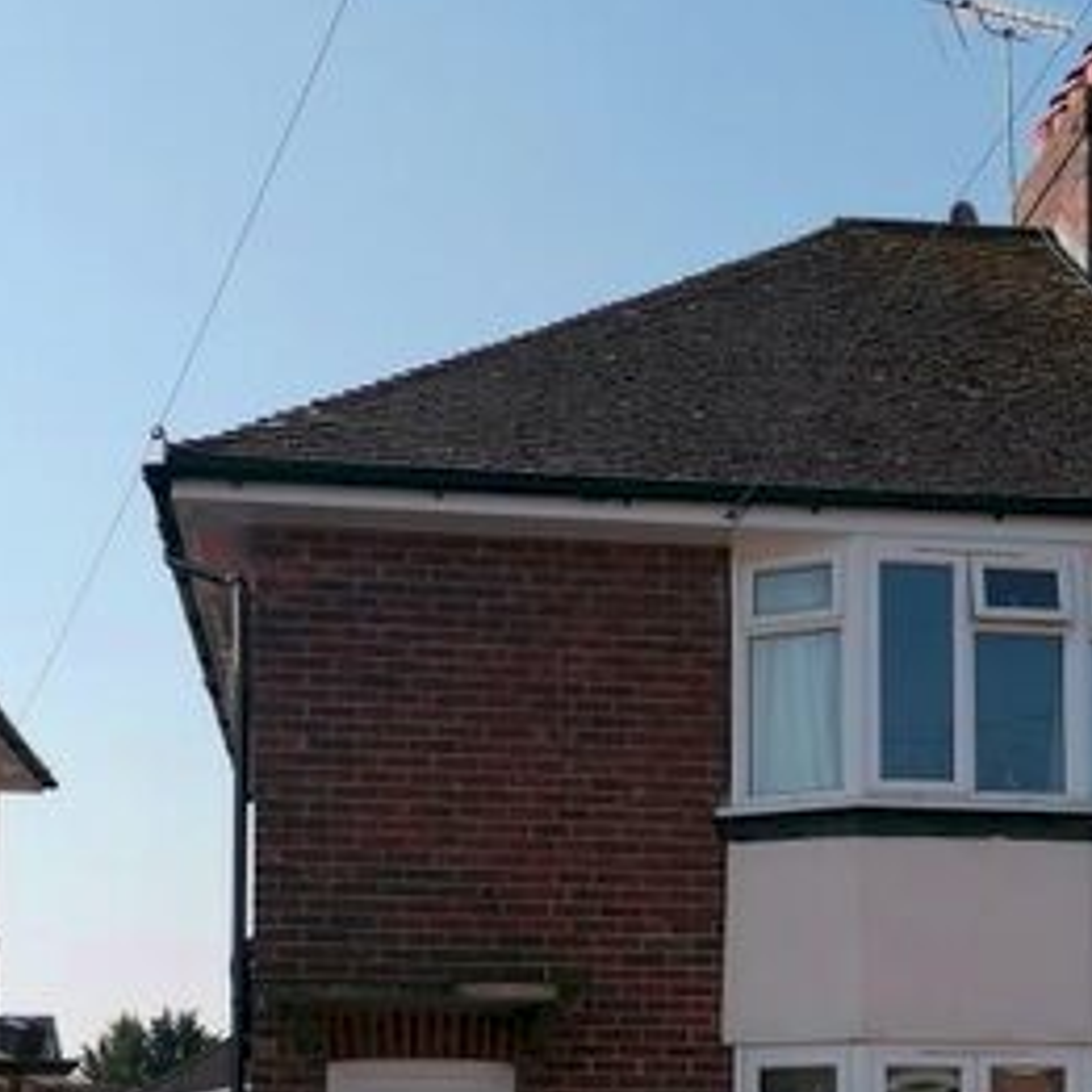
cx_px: 703
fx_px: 2284
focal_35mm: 64
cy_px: 1077
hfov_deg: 26.8
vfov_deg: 25.6
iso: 50
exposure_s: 1/1567
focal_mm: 4.75
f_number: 1.8
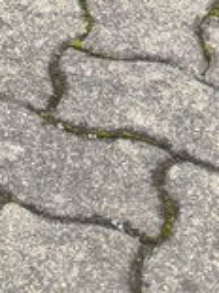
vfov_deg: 9.6
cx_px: -330
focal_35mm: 159
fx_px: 1343
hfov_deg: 8.4
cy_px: -582
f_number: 1.78
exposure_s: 1/180
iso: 125
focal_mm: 6.76
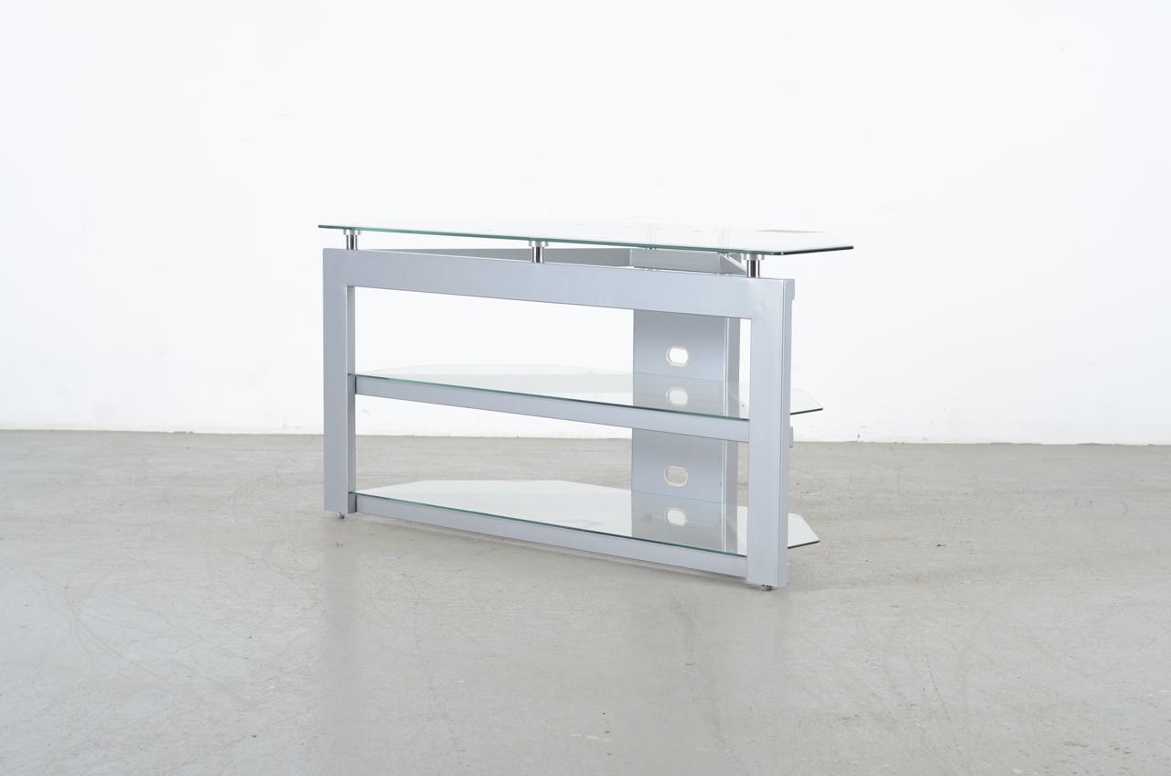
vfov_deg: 18.1
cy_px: 388
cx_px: 586
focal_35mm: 75
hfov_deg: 27.0
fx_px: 2435
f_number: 5.6
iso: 100
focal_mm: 50
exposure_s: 1/125
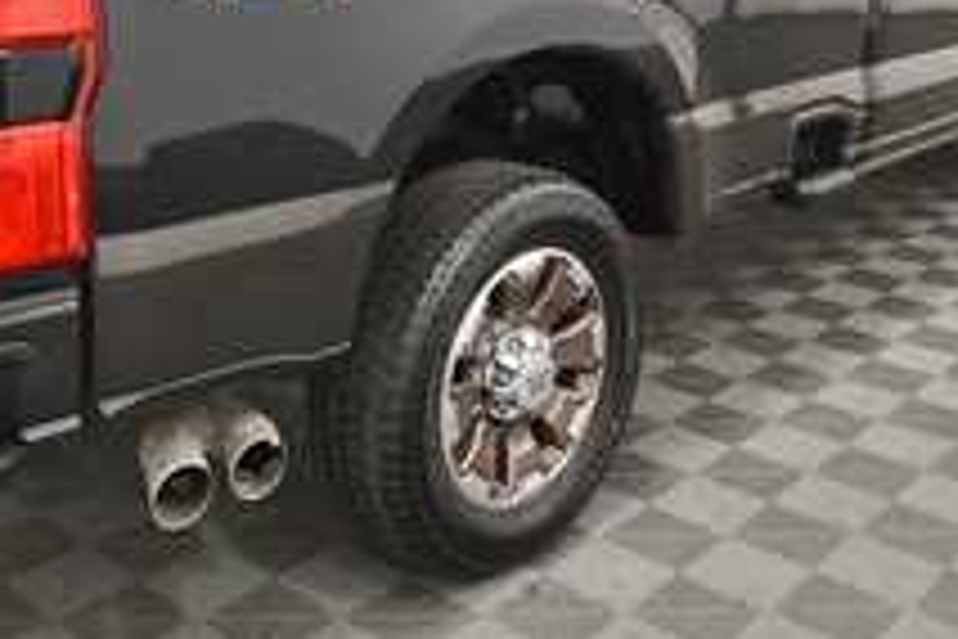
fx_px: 1197
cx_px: 387
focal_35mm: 45
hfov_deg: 43.4
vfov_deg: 29.1
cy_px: 110
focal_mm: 16
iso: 1600
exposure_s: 1/125
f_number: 5.3
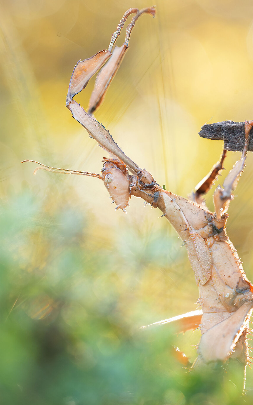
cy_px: 248
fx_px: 2174
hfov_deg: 6.7
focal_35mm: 197
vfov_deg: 10.6
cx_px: 172
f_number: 5.6
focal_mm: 150
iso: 500
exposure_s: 1/100
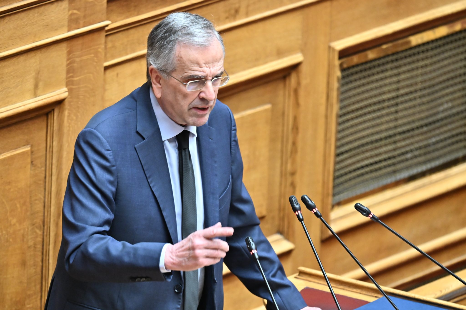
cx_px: 233
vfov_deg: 3.1
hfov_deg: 4.6
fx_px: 5824
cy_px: 155
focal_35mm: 450
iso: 5600
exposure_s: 1/250
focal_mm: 450
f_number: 6
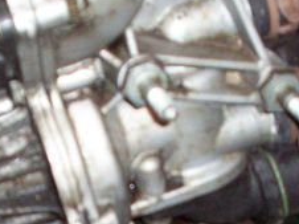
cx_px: 131
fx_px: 906
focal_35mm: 105
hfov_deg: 18.7
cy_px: 269
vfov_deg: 13.7
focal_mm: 6.2
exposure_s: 1/64
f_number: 2.8
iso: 200
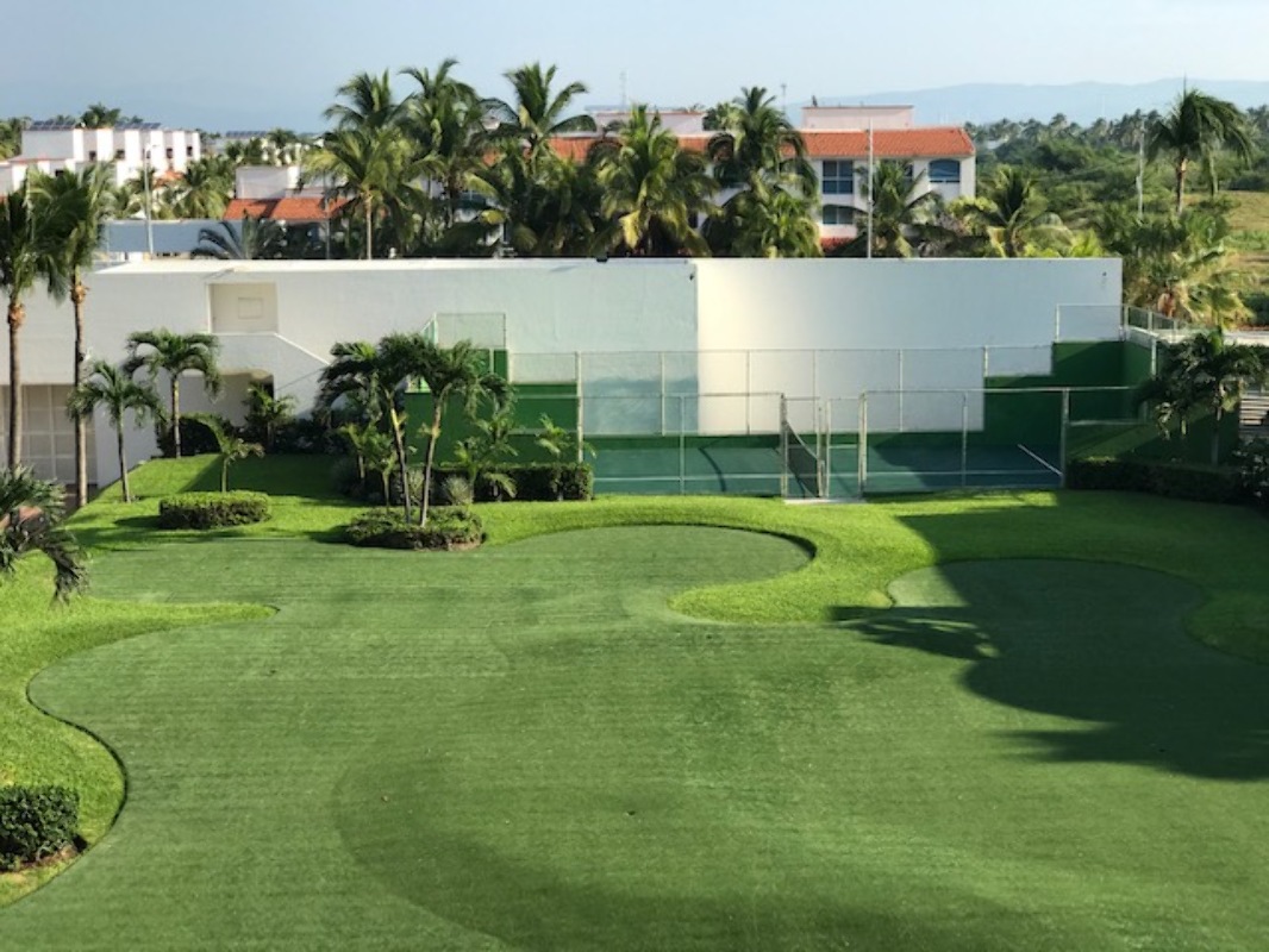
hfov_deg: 33.8
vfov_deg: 25.7
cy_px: 476
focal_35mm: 57
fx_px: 2090
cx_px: 634
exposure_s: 1/538
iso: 20
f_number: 2.8
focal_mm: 6.6
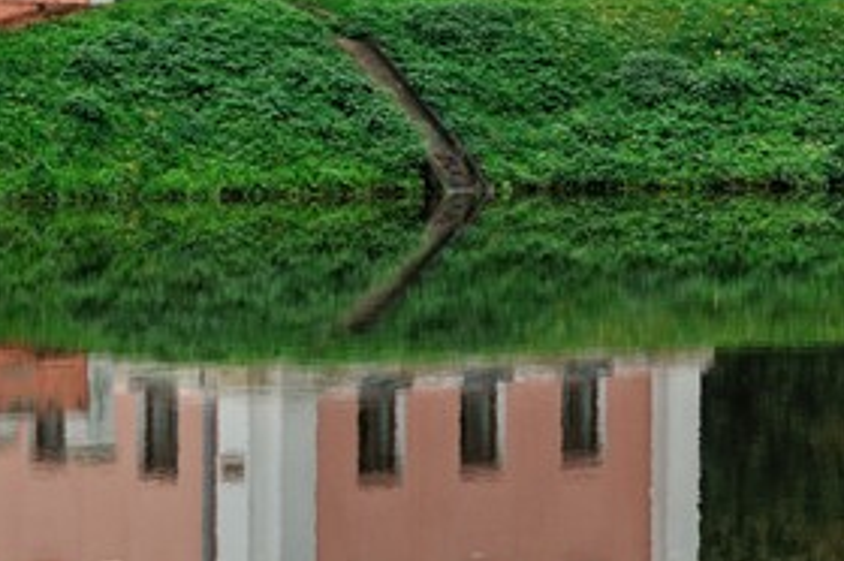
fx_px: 5643
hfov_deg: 8.5
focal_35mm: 241
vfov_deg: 5.7
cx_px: 232
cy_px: -8
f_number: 2.8
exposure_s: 1/400
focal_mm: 50
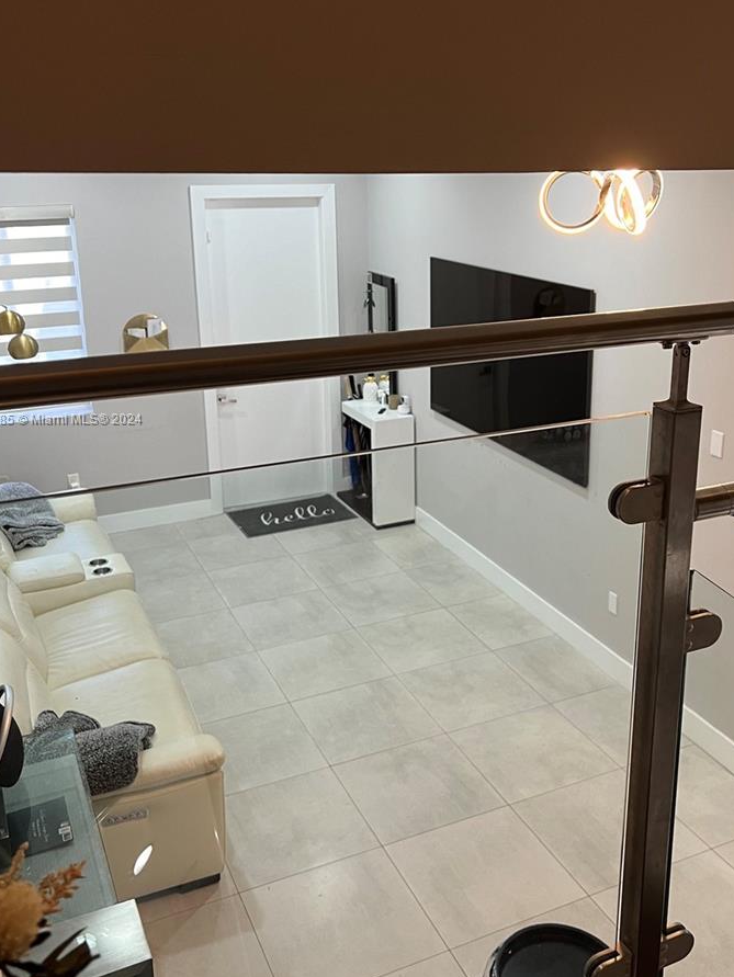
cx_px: 434
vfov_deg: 52.4
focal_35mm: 35
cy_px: 420
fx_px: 989
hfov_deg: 40.6
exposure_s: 1/60
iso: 100
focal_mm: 5.7
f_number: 1.5
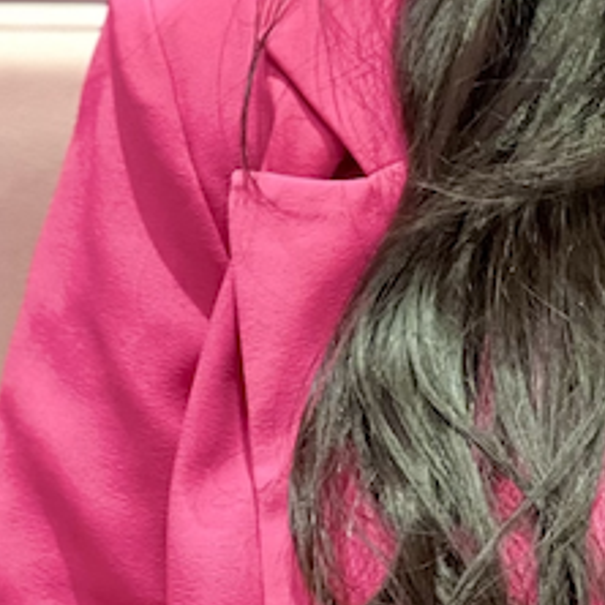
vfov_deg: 6.7
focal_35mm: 258
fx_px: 5102
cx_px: 804
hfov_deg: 6.7
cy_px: -174
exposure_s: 1/14
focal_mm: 9
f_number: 2.8
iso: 400
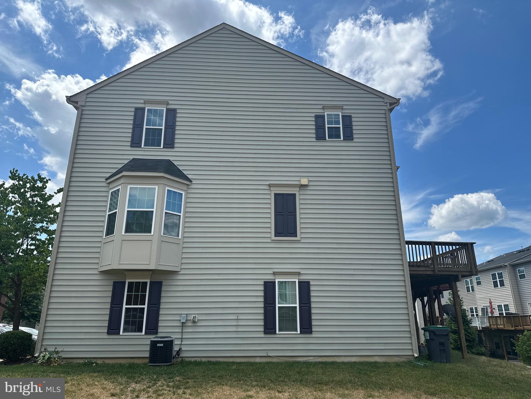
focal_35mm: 24
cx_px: 266
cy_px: 200
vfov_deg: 56.8
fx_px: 368
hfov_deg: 71.6
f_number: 1.78
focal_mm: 6.86
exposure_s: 1/4545
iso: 80
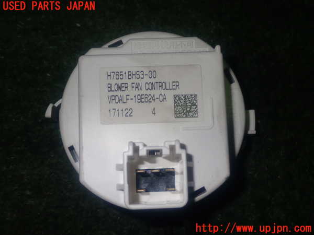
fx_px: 426
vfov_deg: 30.9
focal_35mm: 47
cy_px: 118
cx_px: 157
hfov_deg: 40.4
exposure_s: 1/50
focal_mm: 8.4
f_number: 9
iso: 200
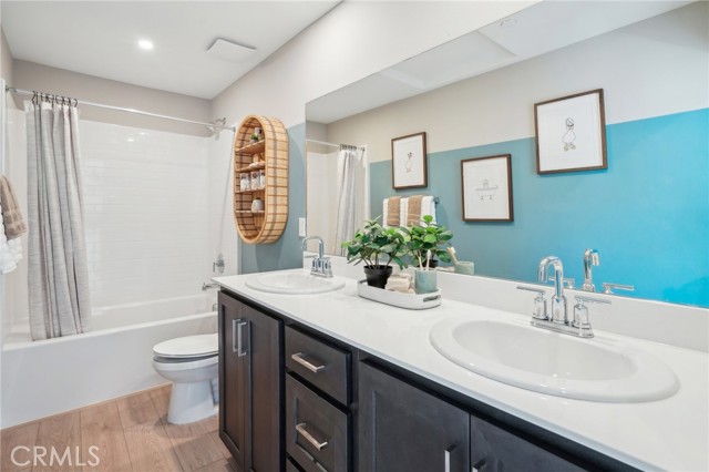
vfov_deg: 73.7
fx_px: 315
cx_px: 354
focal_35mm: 16
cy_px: 236
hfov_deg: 96.8
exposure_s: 1/20
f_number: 7.1
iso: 400
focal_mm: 16
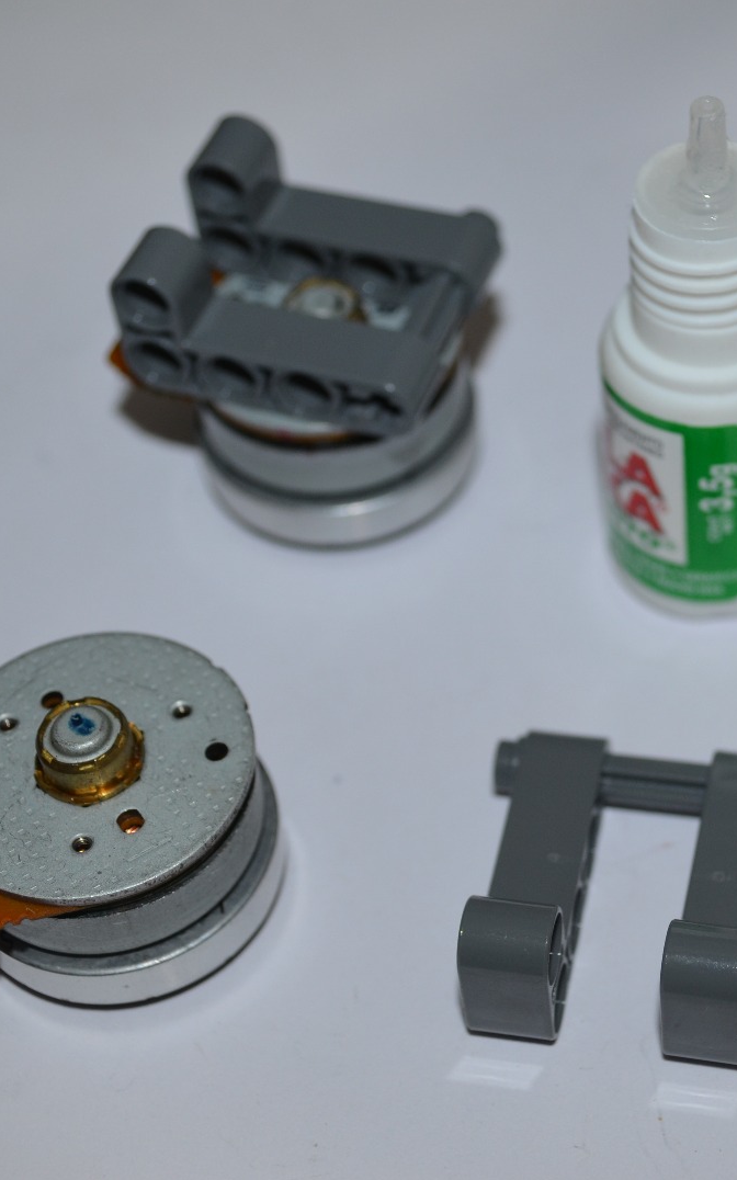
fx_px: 2379
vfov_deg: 27.9
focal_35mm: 74
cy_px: 591
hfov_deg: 17.6
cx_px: 504
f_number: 4.8
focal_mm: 32
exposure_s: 1/60
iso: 320
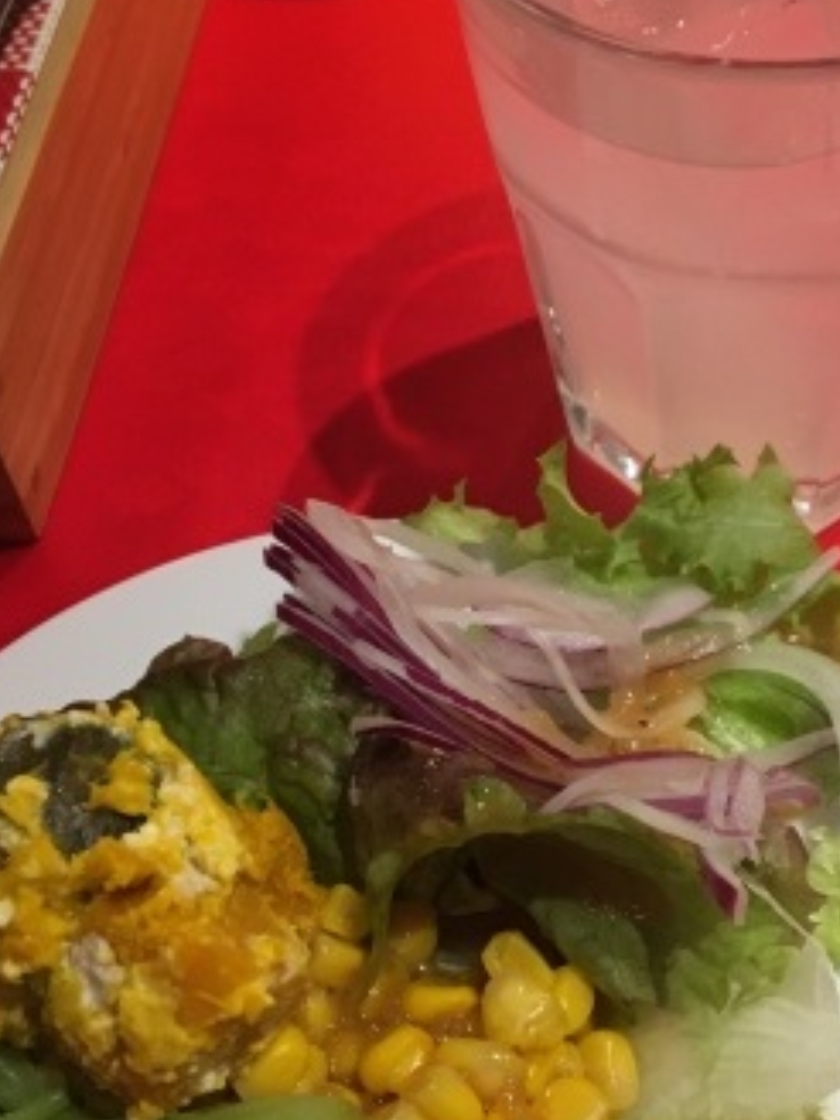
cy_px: 645
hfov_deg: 27.4
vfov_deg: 36.1
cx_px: 553
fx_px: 1715
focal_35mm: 53
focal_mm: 4.15
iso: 160
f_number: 2.2
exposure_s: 1/30
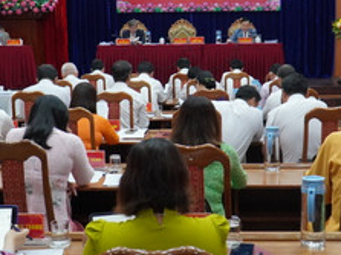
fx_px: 620
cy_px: 93
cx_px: 190
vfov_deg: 23.2
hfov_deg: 30.7
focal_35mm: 63
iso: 2500
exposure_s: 1/160
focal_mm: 18
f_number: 4
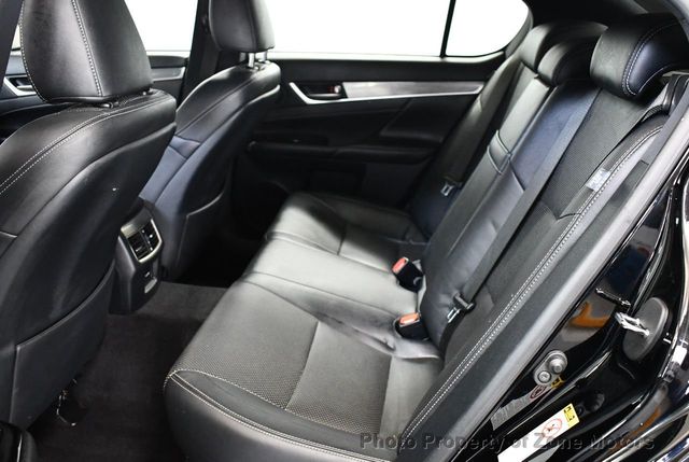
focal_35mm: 36
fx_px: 690
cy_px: 231
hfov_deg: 53.1
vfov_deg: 37.0
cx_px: 344
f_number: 3.5
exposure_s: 1/60
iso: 3200
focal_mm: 18
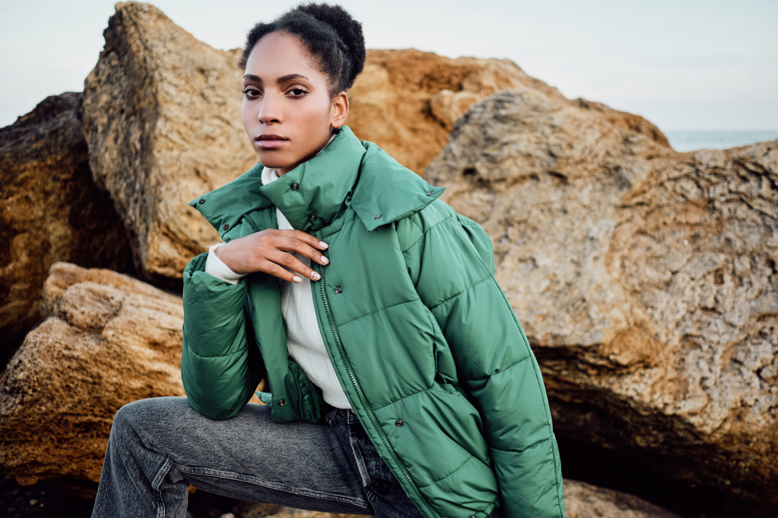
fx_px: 756
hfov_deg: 54.4
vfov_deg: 37.8
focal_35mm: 35
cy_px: 259
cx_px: 389
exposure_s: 1/500
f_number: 2
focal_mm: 23
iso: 200
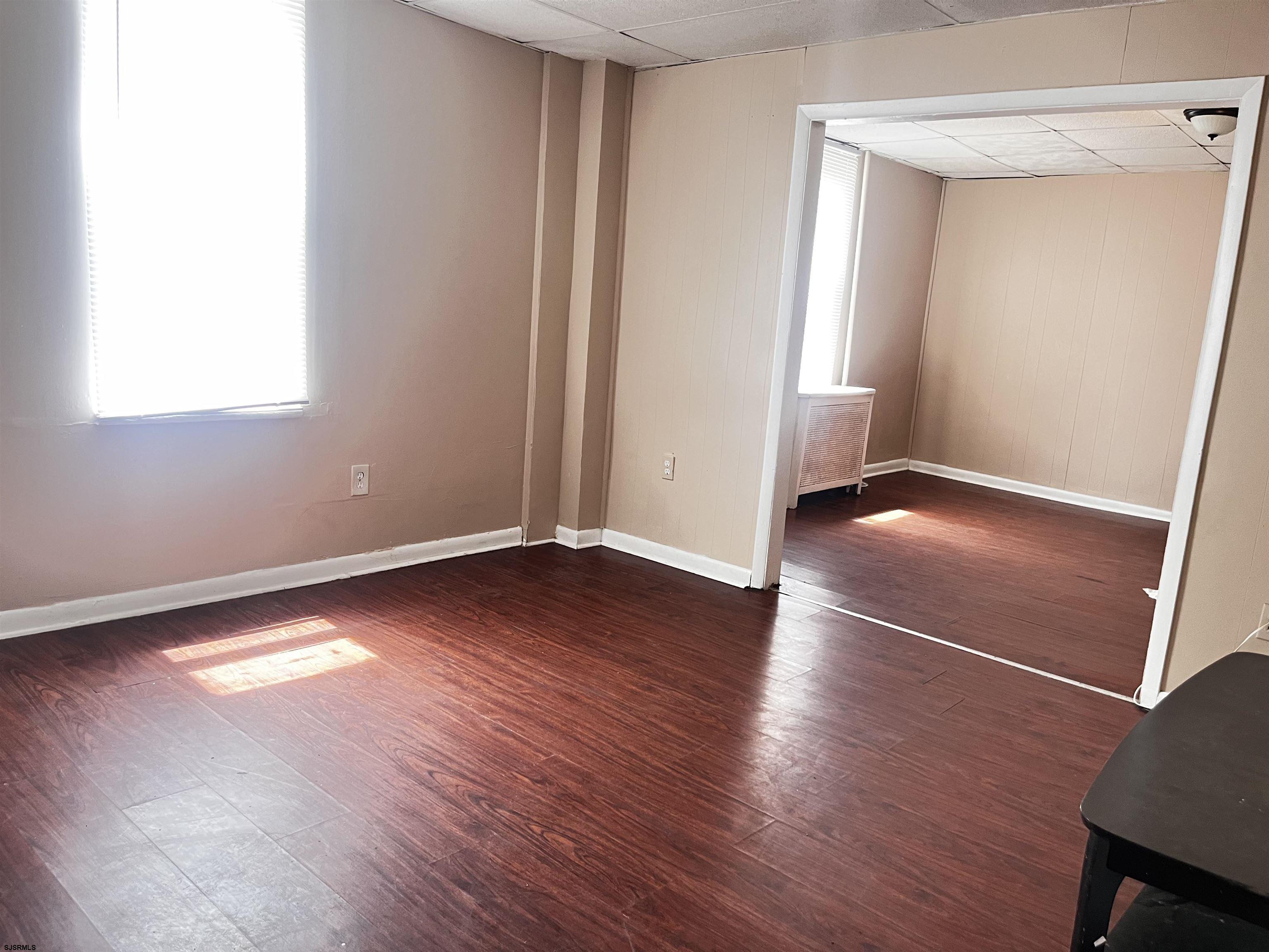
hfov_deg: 67.3
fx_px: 953
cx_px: 634
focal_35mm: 26
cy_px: 476
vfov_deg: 53.1
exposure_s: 1/60
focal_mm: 5.1
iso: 200
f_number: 1.6
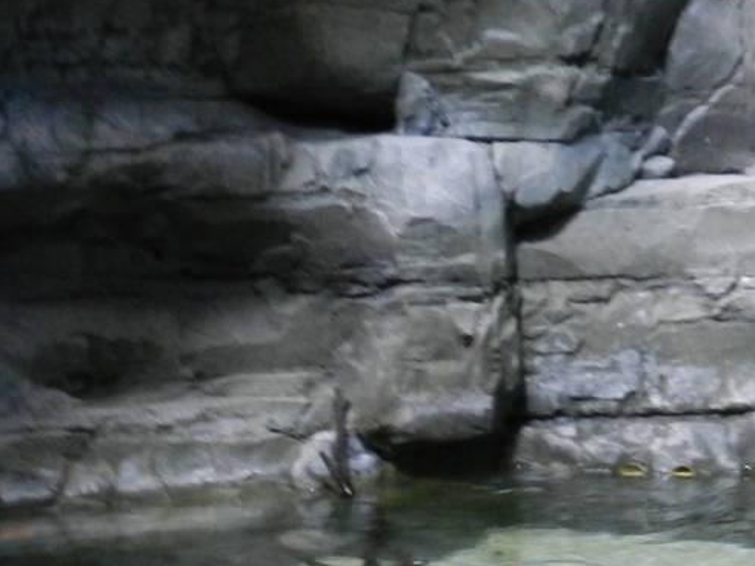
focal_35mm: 75
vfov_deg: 17.4
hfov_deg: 26.0
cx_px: 340
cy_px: 889
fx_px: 1635
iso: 400
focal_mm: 4
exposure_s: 1/6
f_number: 3.4
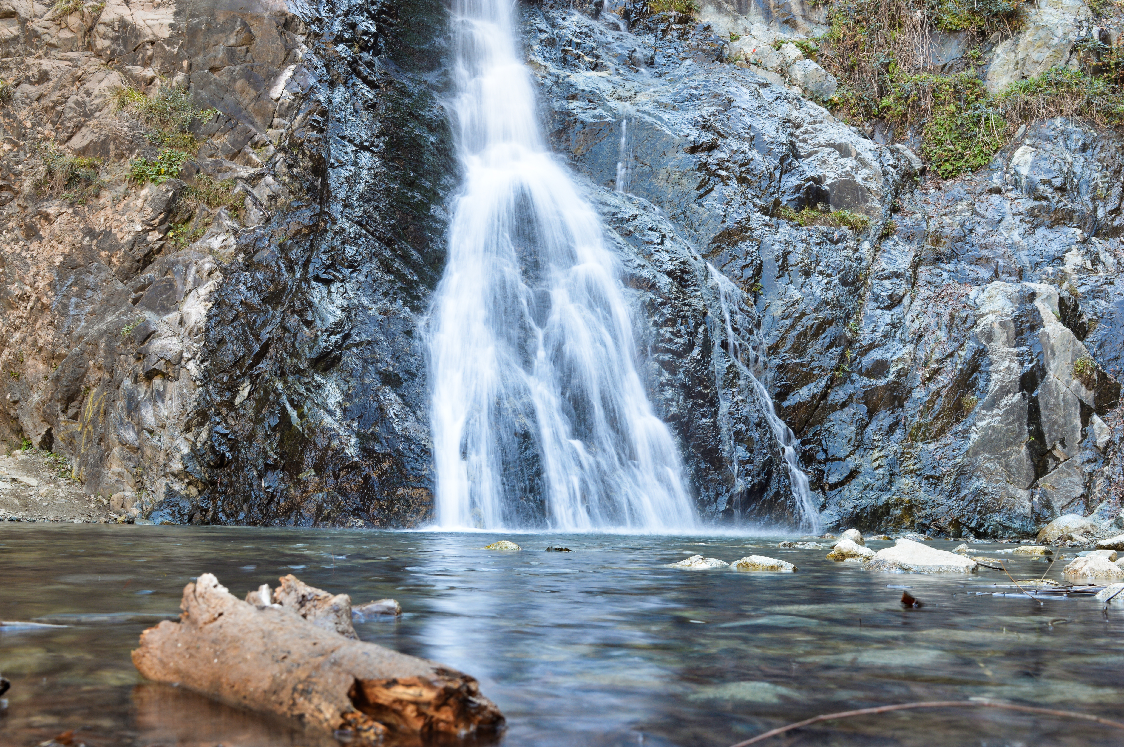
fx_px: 1310
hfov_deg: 46.4
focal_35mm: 42
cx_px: 562
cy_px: 374
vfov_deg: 31.8
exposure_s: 1/4
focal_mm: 28
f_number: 11
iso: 100
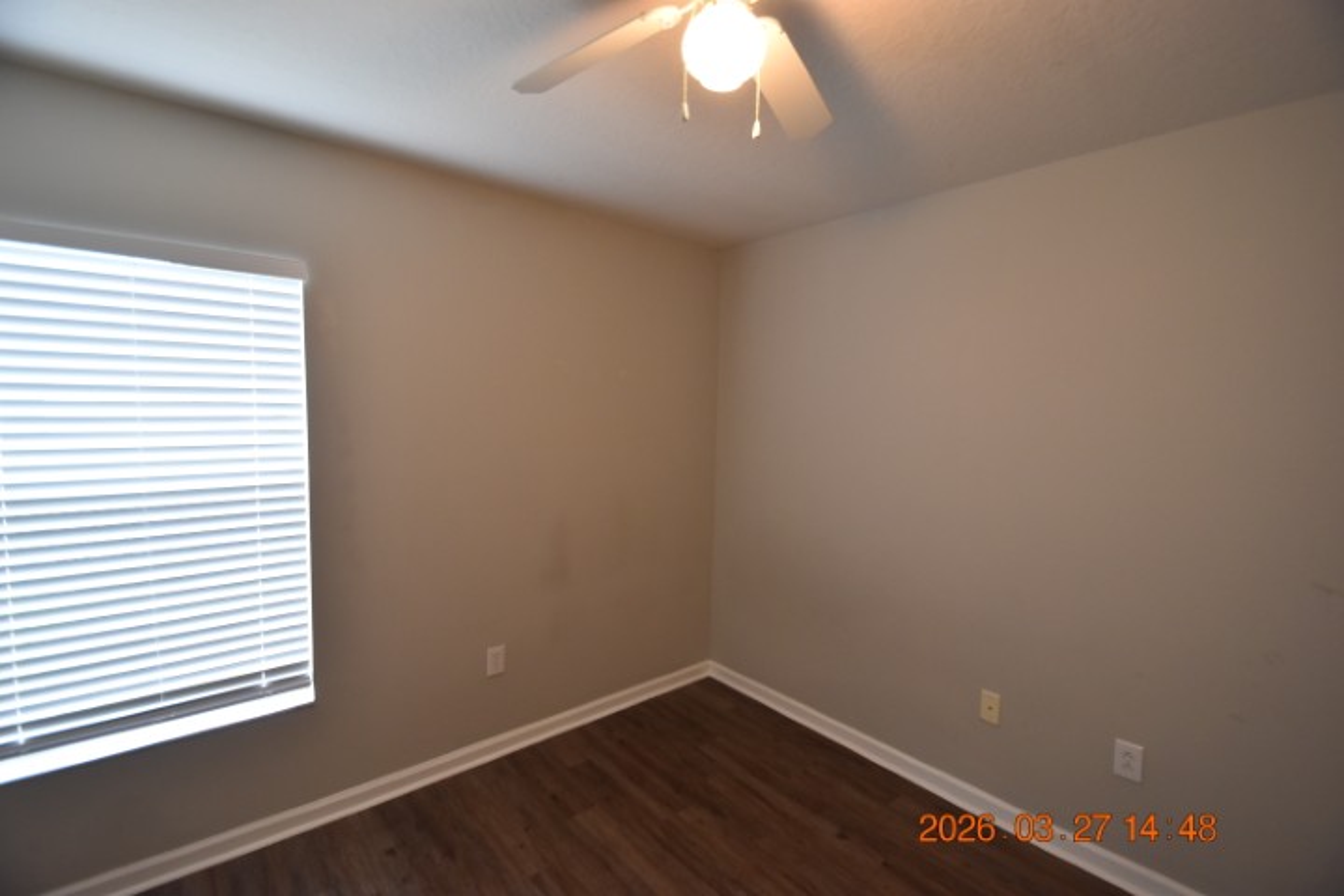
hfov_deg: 100.4
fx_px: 560
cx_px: 672
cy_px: 448
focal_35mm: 15
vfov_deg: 77.3
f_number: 3.5
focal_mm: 10
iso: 800
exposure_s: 1/125
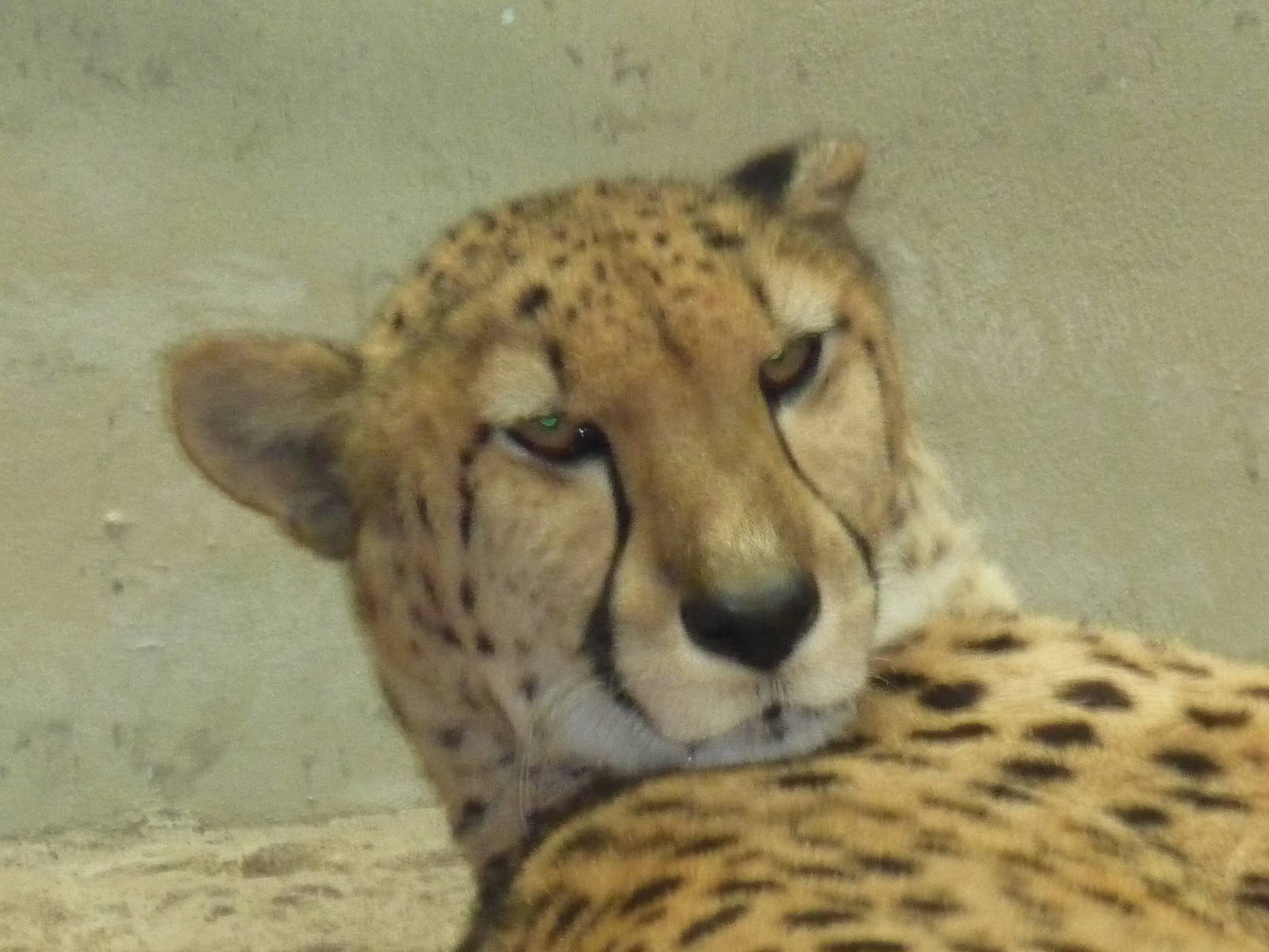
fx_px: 17303
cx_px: 634
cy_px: 476
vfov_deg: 3.2
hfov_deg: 4.2
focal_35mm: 472
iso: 800
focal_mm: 47
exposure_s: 1/60
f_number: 4.9
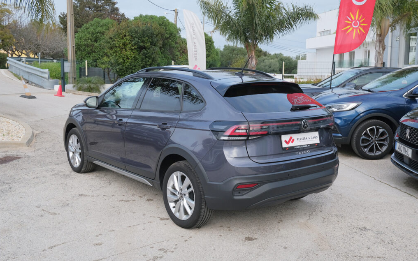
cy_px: 136
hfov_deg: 51.5
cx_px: 209
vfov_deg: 33.6
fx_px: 433
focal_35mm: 38
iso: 500
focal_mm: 24.9
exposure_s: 1/180
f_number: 8
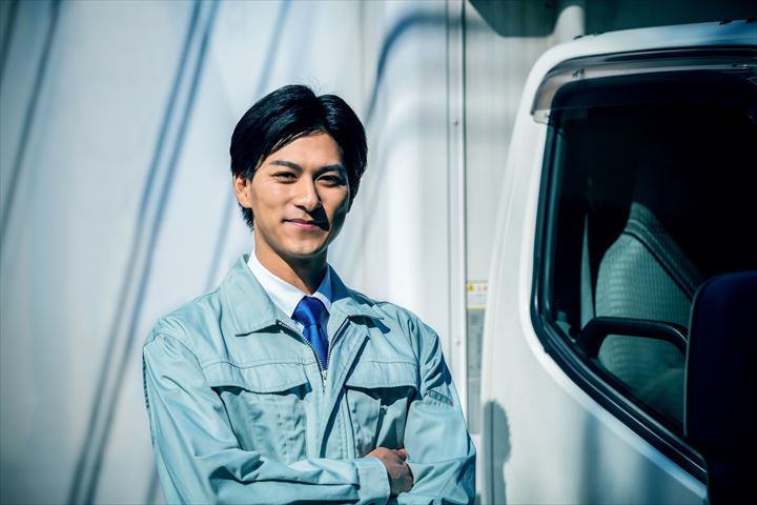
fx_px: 2733
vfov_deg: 10.5
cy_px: 252
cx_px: 378
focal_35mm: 130
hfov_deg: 15.8
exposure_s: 1/8000
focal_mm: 130
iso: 400
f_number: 2.8
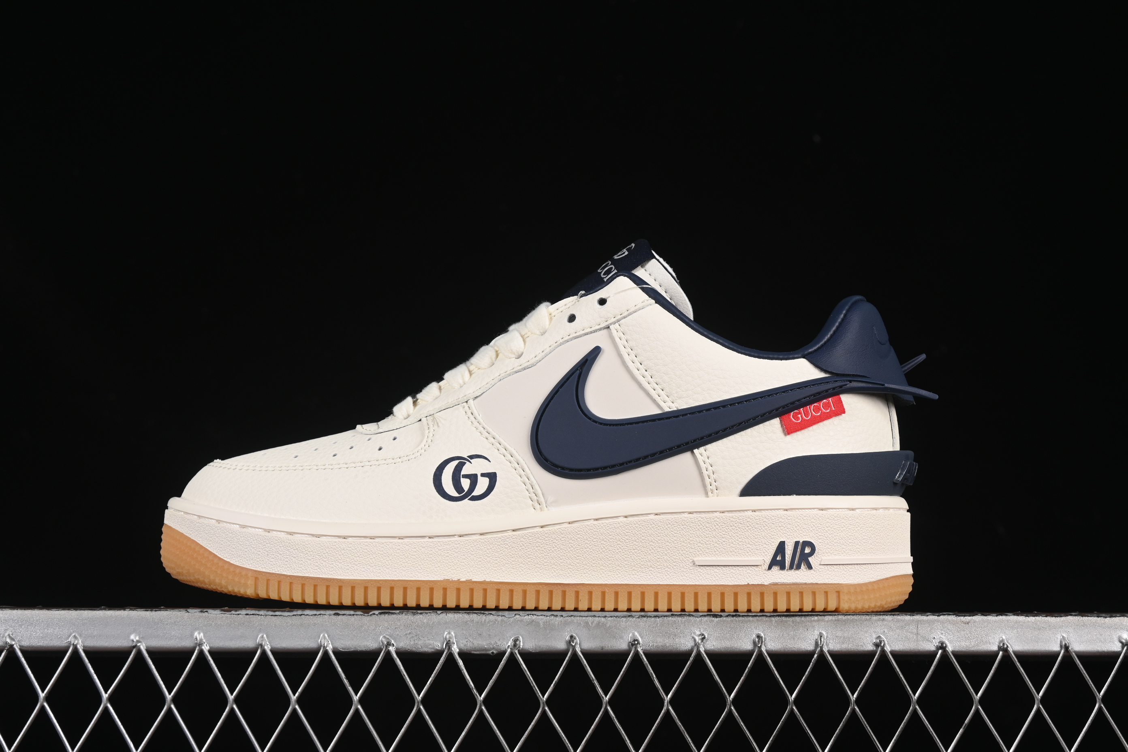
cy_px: 376
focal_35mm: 75
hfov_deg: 27.0
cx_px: 564
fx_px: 2350
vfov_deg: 18.2
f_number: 8
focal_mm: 50
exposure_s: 1/80
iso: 160
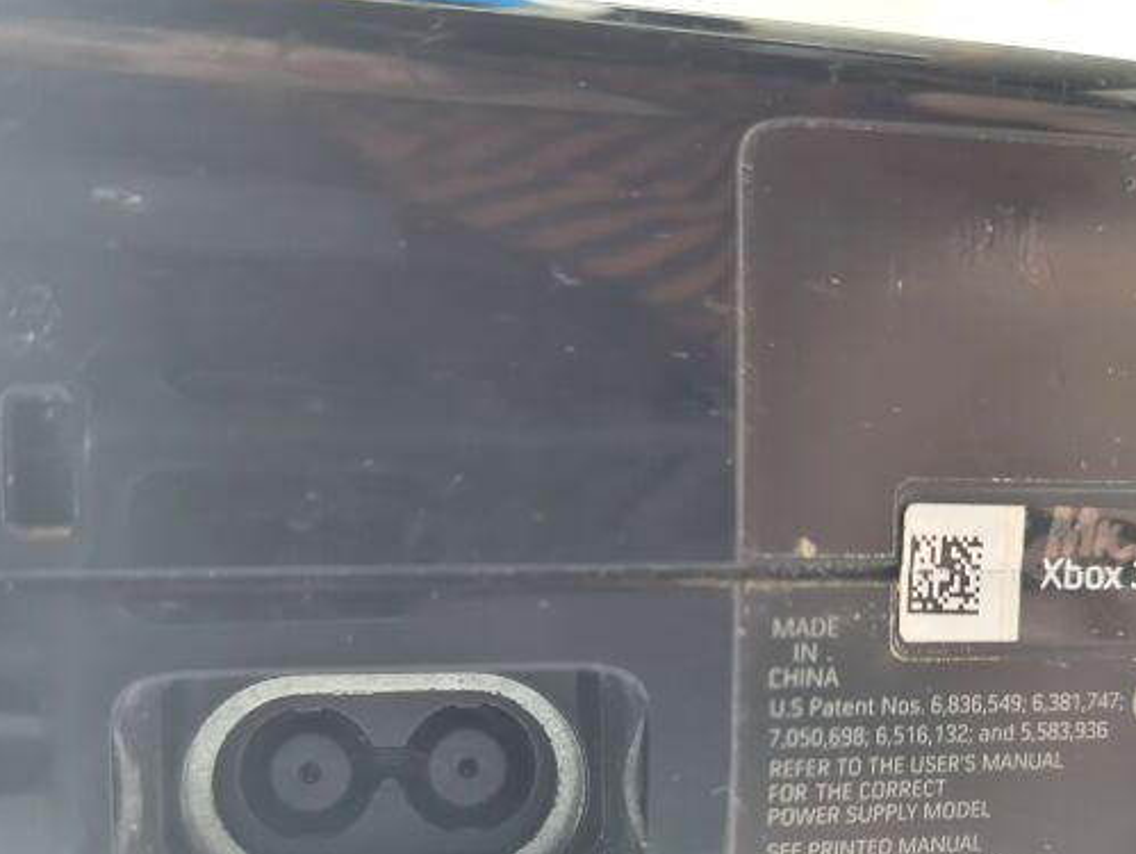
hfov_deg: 46.7
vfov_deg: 35.2
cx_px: 610
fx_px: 1314
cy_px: 637
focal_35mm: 40
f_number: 1.8
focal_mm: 5.4
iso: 200
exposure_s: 1/50
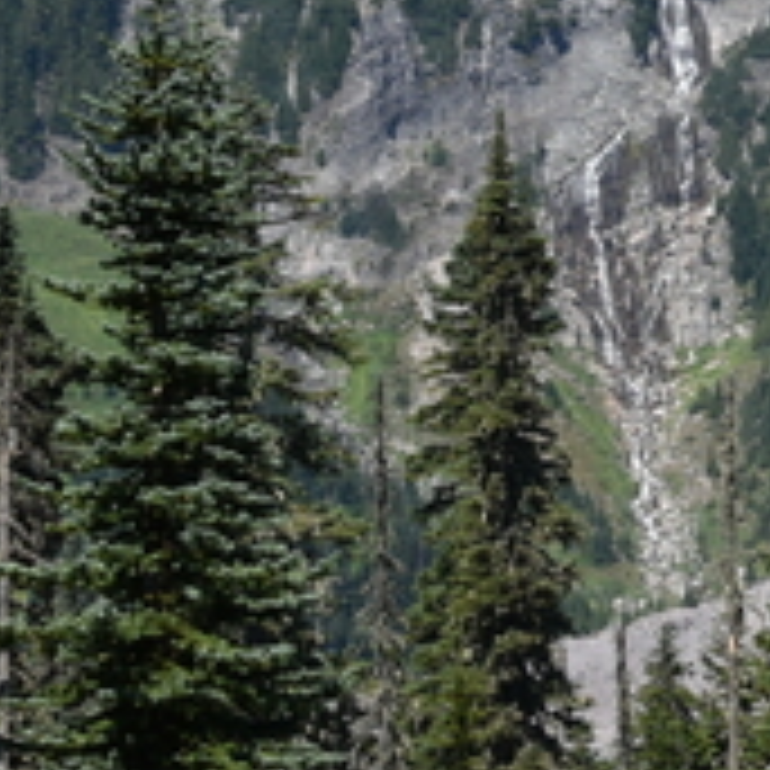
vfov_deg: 6.0
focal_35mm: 286
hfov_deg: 6.0
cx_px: 1468
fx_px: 7198
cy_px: -765
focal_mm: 45
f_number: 9
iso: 100
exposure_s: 1/320
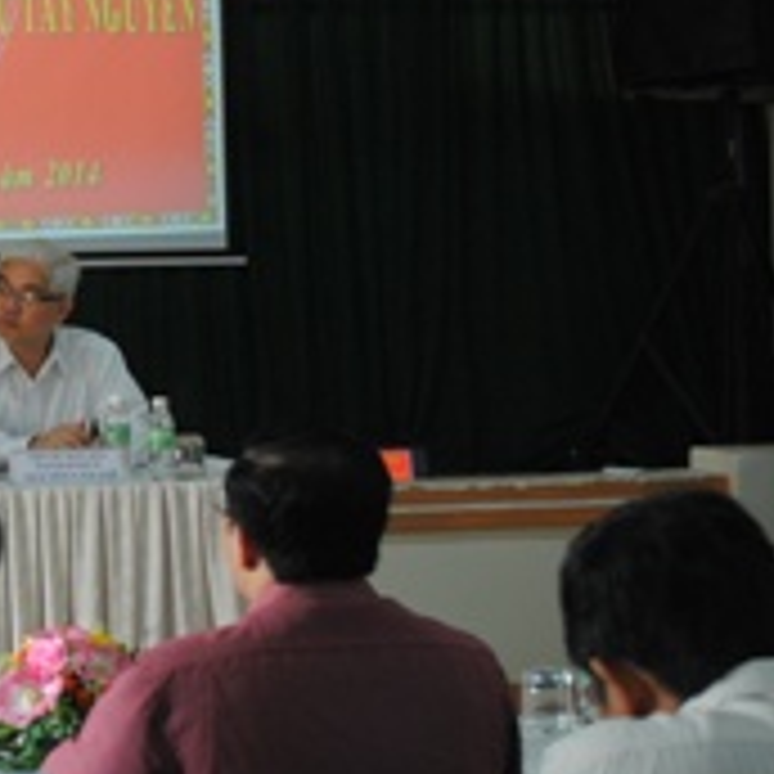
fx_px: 2884
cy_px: 288
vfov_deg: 15.3
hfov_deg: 14.5
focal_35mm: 114
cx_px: -302
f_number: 4.8
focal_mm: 32
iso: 400
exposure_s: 1/25
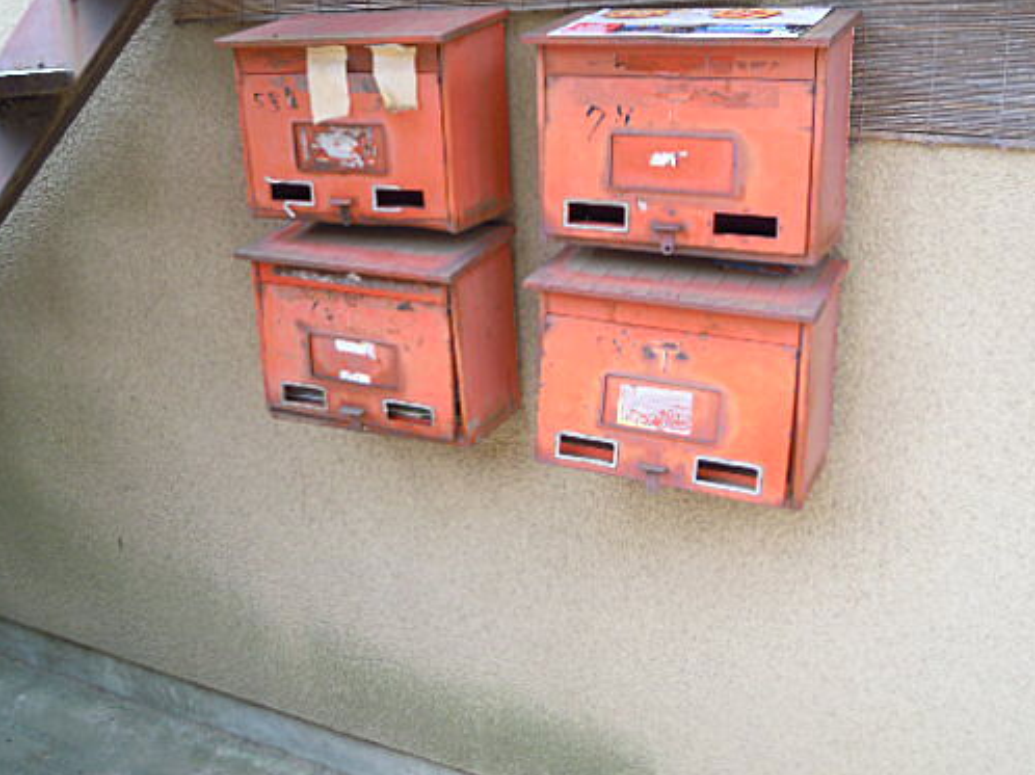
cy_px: 293
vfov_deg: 39.4
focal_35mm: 36
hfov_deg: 51.3
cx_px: 547
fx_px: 1076
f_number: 2.7
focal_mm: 5
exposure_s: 1/100
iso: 100
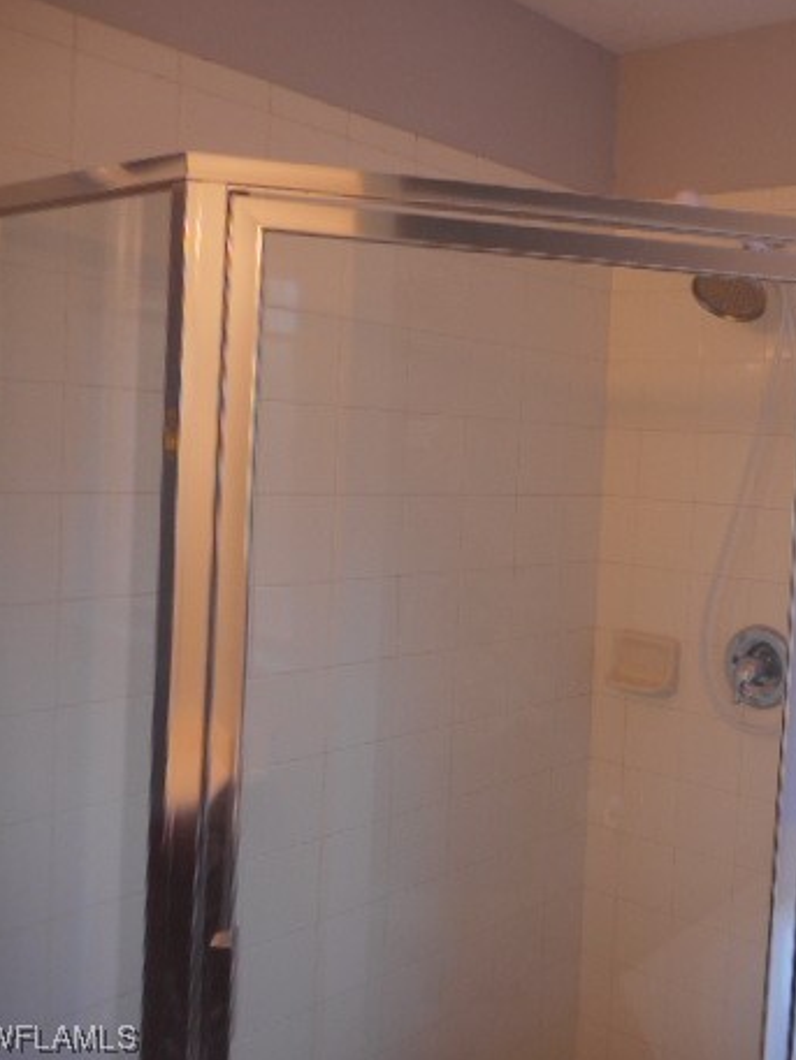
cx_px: 699
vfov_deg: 52.6
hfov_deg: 38.3
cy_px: 513
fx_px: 1073
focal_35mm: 35
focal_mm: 4.5
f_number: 3.7
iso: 110
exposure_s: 1/30
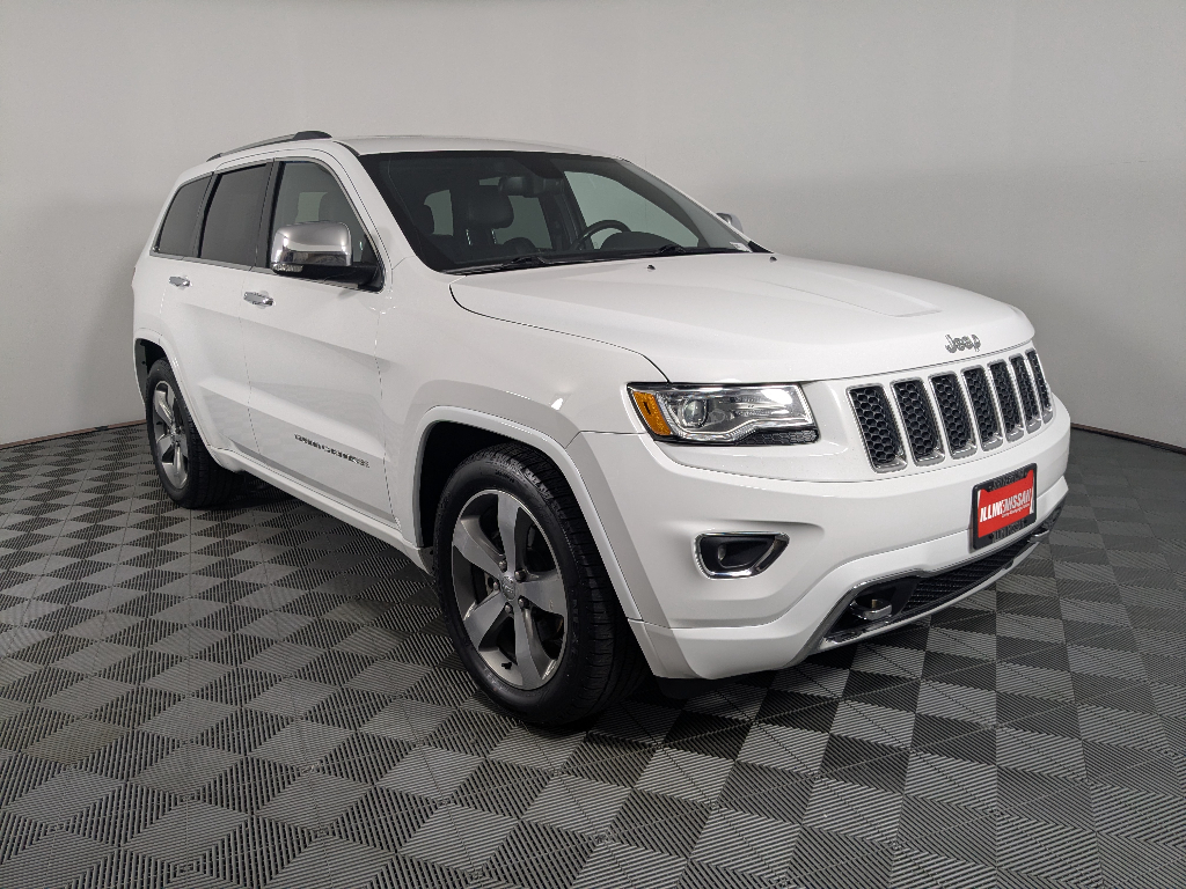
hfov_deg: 65.3
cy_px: 444
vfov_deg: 51.4
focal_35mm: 27
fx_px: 925
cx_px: 593
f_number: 1.73
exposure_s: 1/308
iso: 58
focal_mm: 4.38
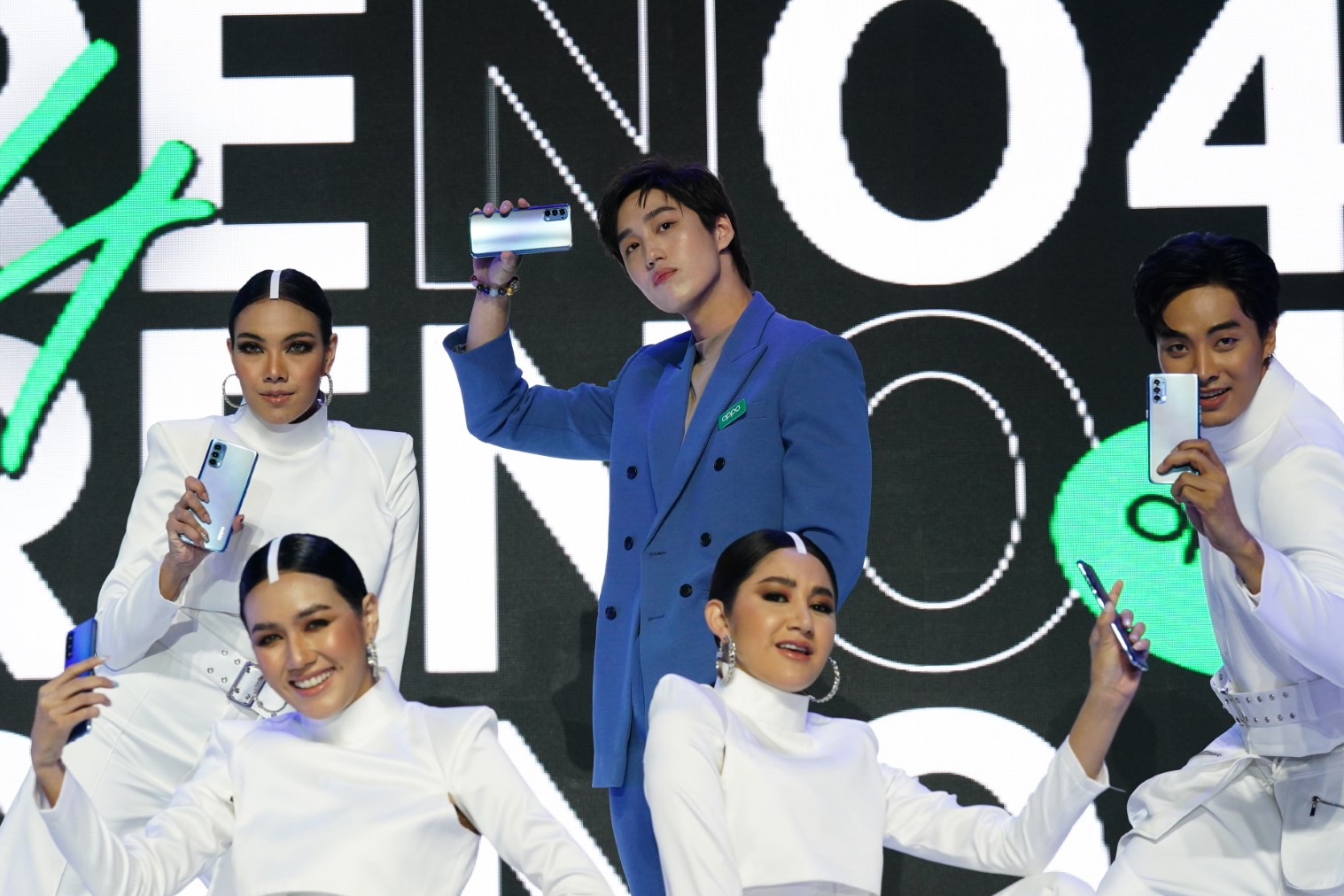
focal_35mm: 158
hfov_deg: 13.0
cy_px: 473
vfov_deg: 8.7
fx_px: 5899
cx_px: 711
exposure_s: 1/200
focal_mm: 148
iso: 3200
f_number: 7.1
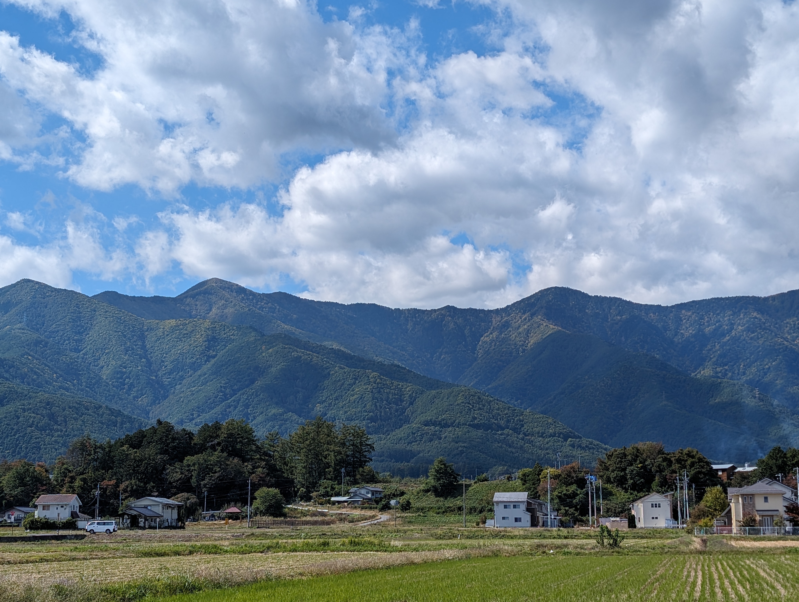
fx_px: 1133
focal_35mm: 49
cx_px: 400
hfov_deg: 38.9
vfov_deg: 29.7
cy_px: 301
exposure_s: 1/1748
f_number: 1.68
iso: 21
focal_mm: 6.9
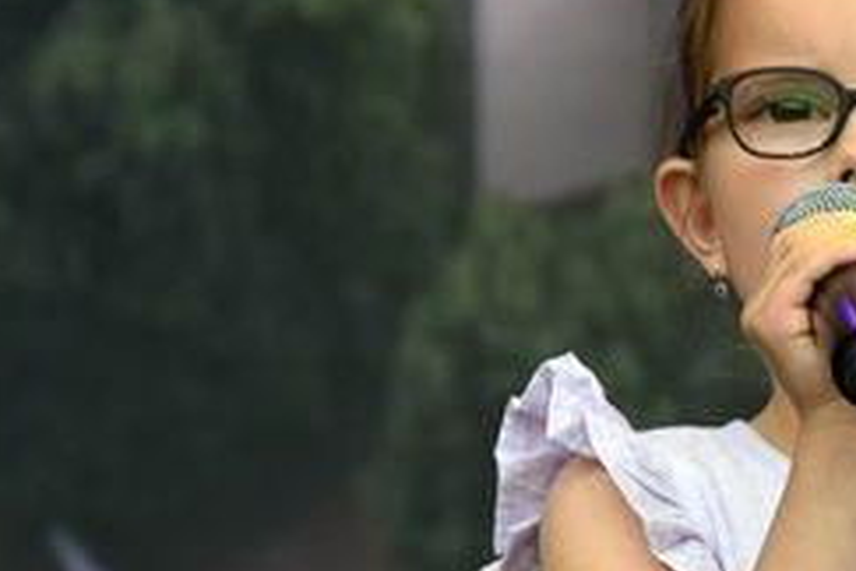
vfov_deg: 2.5
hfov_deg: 3.8
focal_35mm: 545
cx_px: 824
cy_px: 730
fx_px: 12958
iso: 140
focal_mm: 98
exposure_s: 1/100
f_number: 5.6
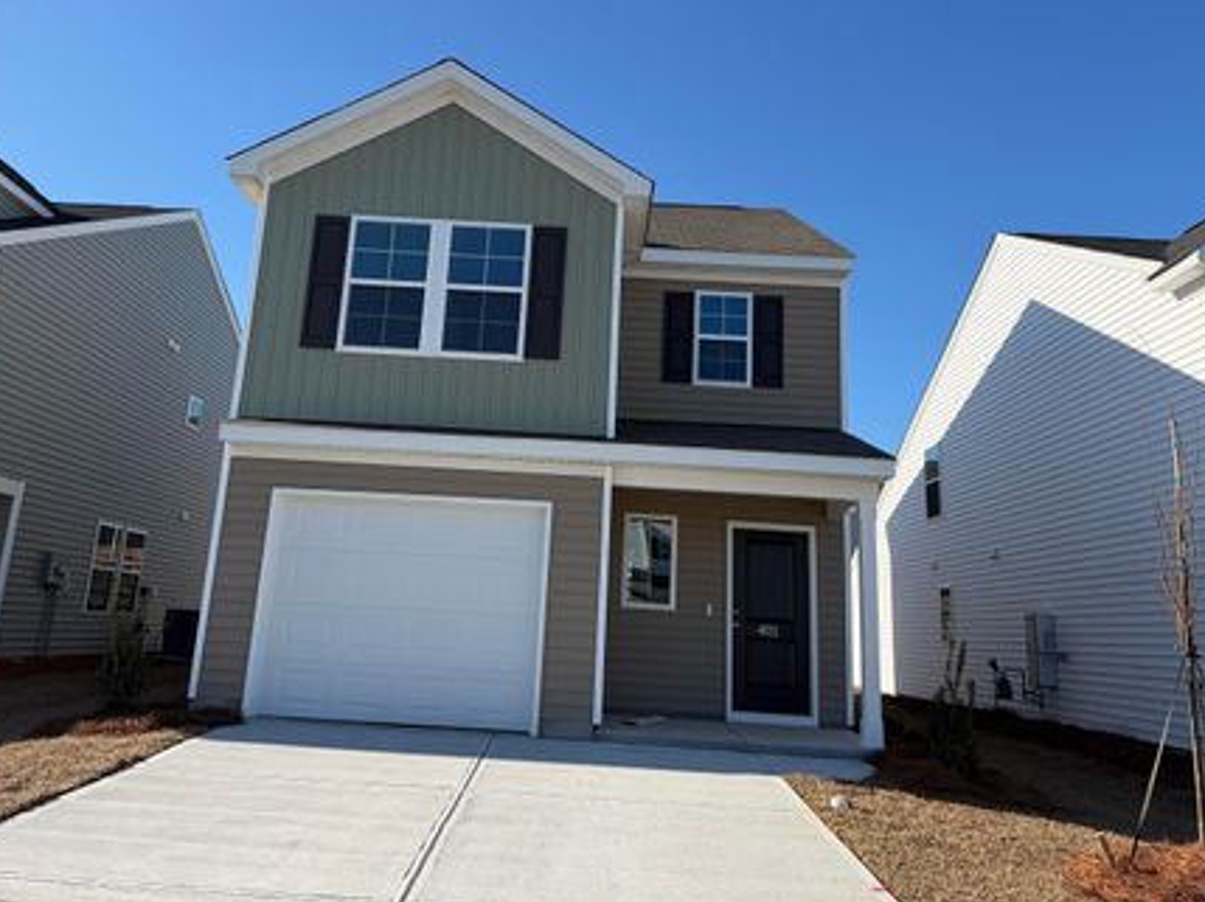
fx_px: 974
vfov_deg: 49.5
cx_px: 573
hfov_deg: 63.5
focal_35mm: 28
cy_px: 384
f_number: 1.78
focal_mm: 6.76
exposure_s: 1/4975
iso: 100
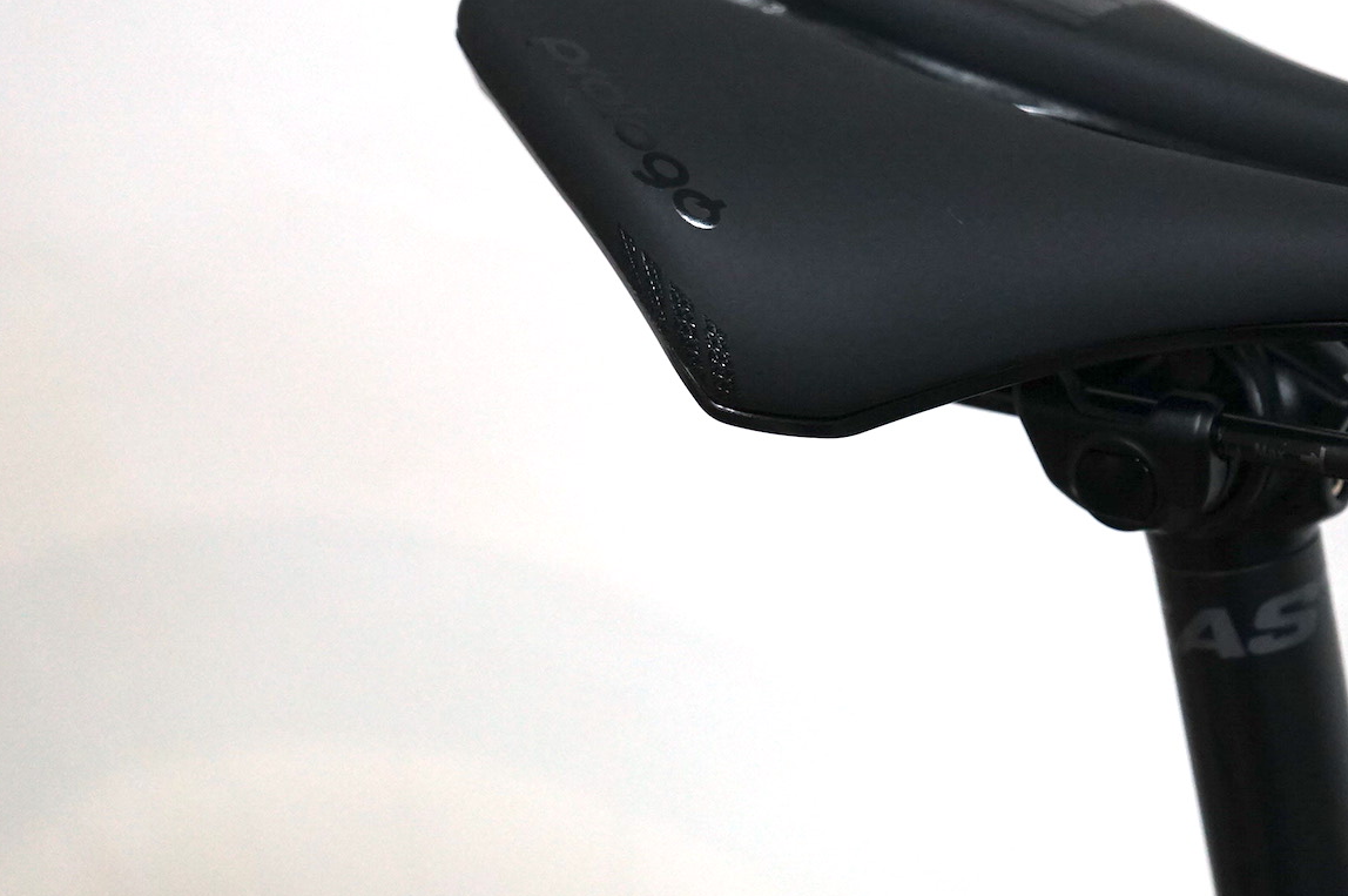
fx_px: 3441
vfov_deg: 14.8
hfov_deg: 21.8
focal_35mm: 92
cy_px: 529
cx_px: 1144
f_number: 4.5
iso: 1600
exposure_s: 1/160
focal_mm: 48
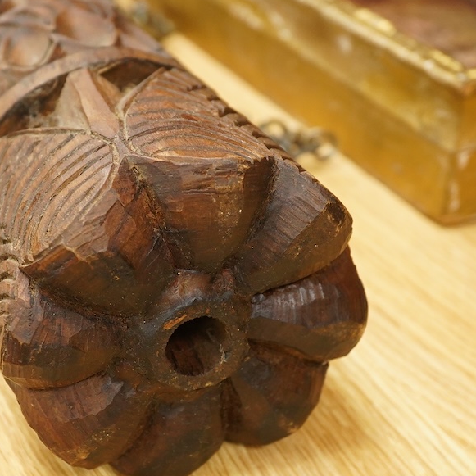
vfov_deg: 23.3
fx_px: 1151
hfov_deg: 23.2
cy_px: 285
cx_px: 148
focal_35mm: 74
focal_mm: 30
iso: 2000
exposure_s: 1/125
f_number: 7.1
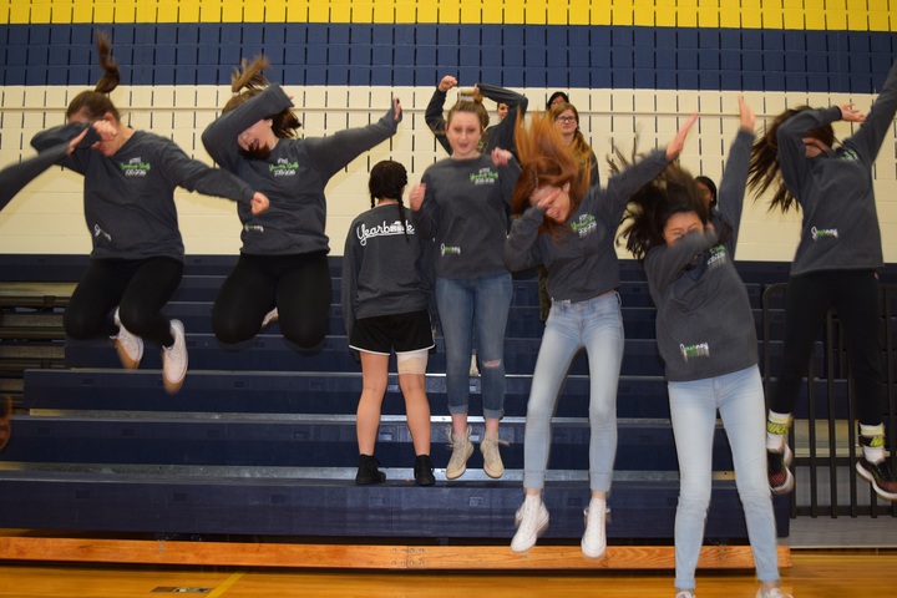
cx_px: 448
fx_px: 934
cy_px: 299
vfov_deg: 35.5
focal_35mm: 38
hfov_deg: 51.3
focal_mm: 25
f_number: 4.5
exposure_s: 1/80
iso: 800
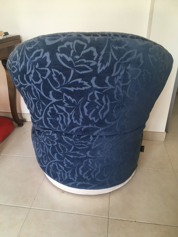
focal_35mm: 29
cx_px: 89
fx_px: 199
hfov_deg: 48.2
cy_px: 118
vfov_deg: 61.7
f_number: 2.2
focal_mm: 4.15
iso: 25
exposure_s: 1/30
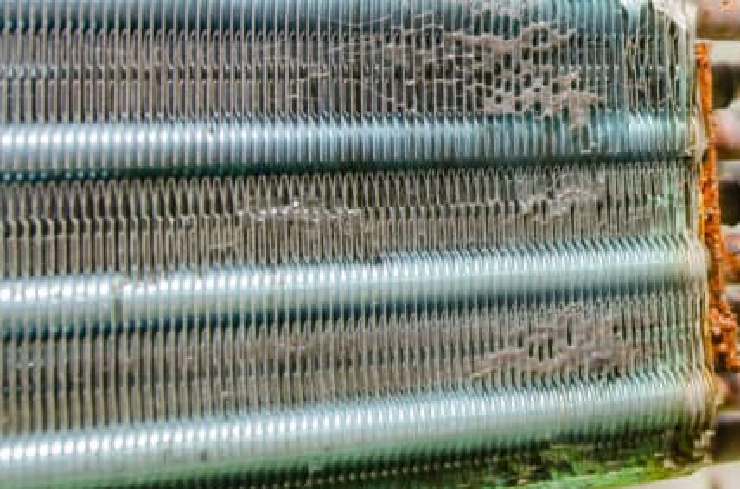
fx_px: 1398
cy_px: 19
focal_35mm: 68
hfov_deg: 28.5
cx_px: 664
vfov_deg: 19.4
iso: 1000
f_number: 3.5
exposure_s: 1/13
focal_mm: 19
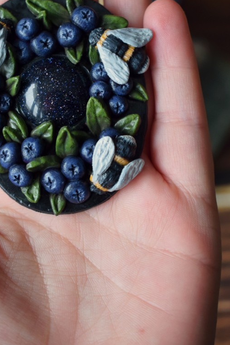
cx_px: 64
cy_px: 94
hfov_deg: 14.2
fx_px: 920
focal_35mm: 96
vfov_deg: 21.1
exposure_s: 1/60
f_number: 5
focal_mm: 42
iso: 900
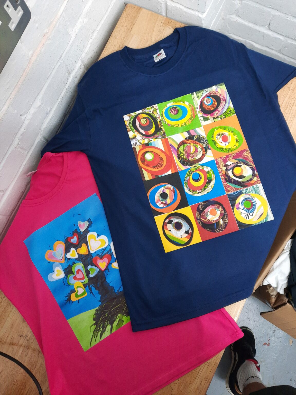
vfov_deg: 69.4
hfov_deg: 54.9
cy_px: 198
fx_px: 285
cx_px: 148
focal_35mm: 25
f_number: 2
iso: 320
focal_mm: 4.6
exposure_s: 1/50
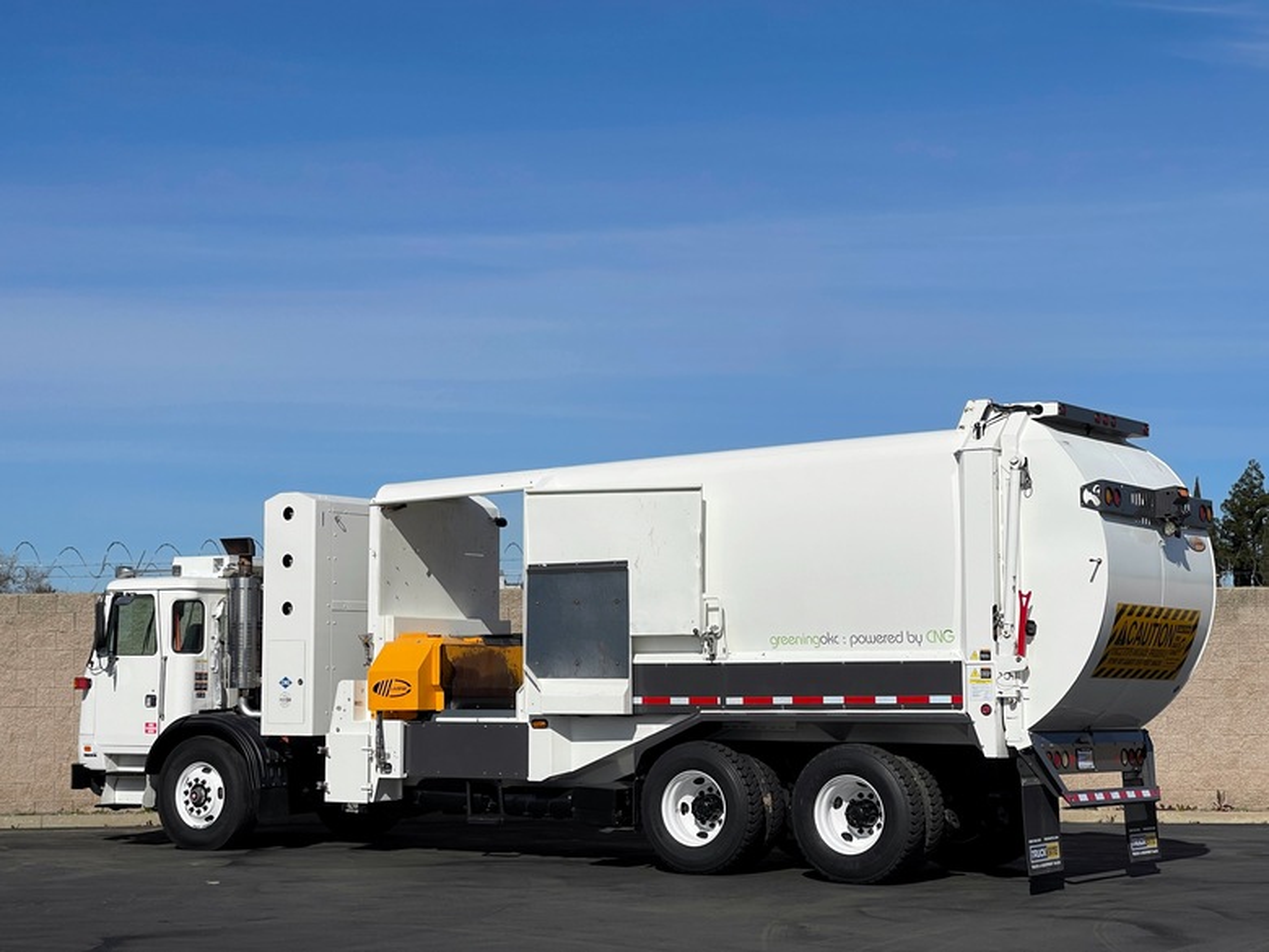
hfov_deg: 30.3
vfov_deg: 22.9
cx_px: 634
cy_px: 476
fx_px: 2346
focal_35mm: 64
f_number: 2.2
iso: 25
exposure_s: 1/5814
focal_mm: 7.5
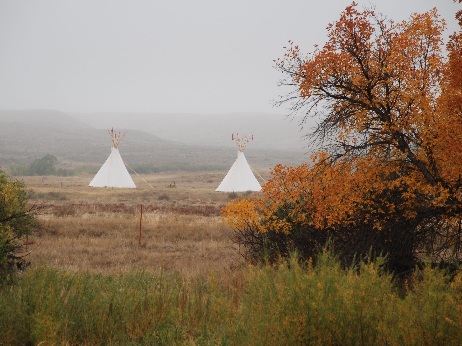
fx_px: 2370
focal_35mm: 178
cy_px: 166
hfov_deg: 11.1
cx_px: 218
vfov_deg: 8.4
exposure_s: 1/320
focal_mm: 105
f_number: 5.6
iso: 200
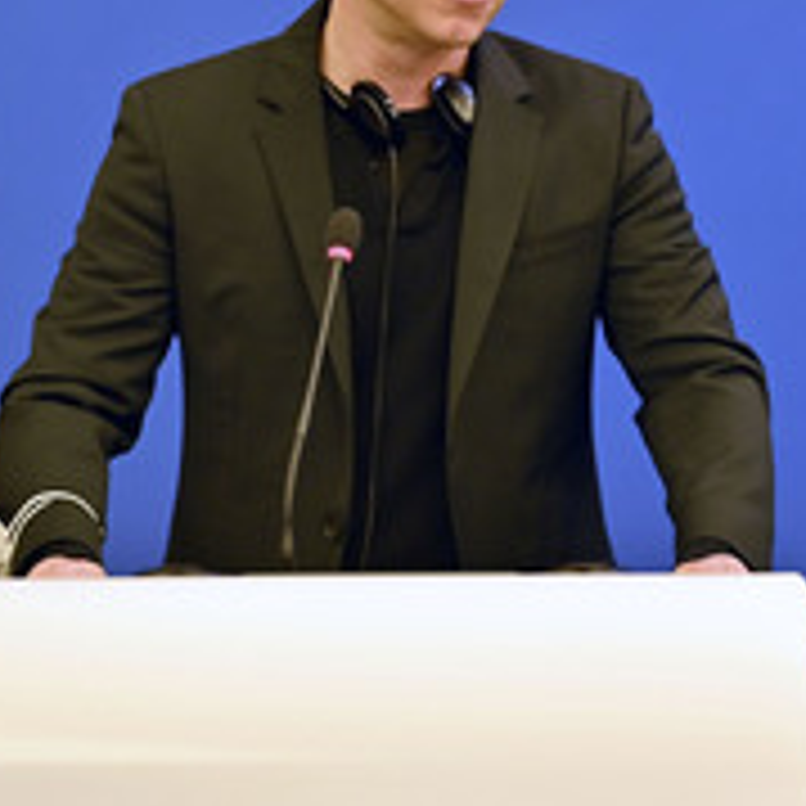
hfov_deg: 7.4
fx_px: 6191
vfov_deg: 7.4
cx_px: 840
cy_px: 167
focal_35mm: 235
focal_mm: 110
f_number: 2.8
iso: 640
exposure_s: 1/160
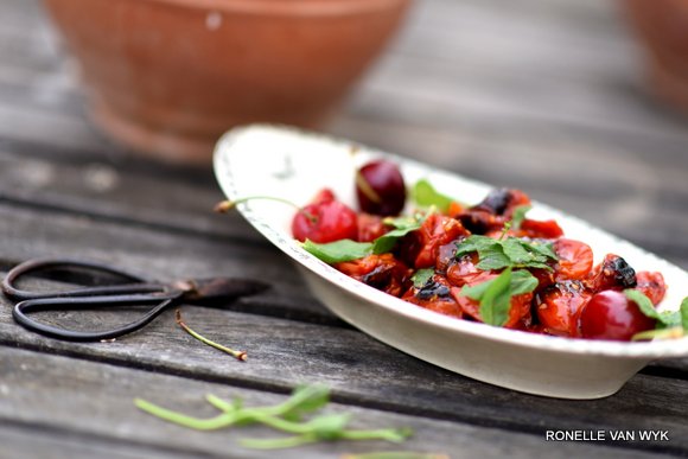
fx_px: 1625
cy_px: 230
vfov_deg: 16.1
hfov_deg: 23.9
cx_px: 344
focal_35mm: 85
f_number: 1.4
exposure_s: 1/4000
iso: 250
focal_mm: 85
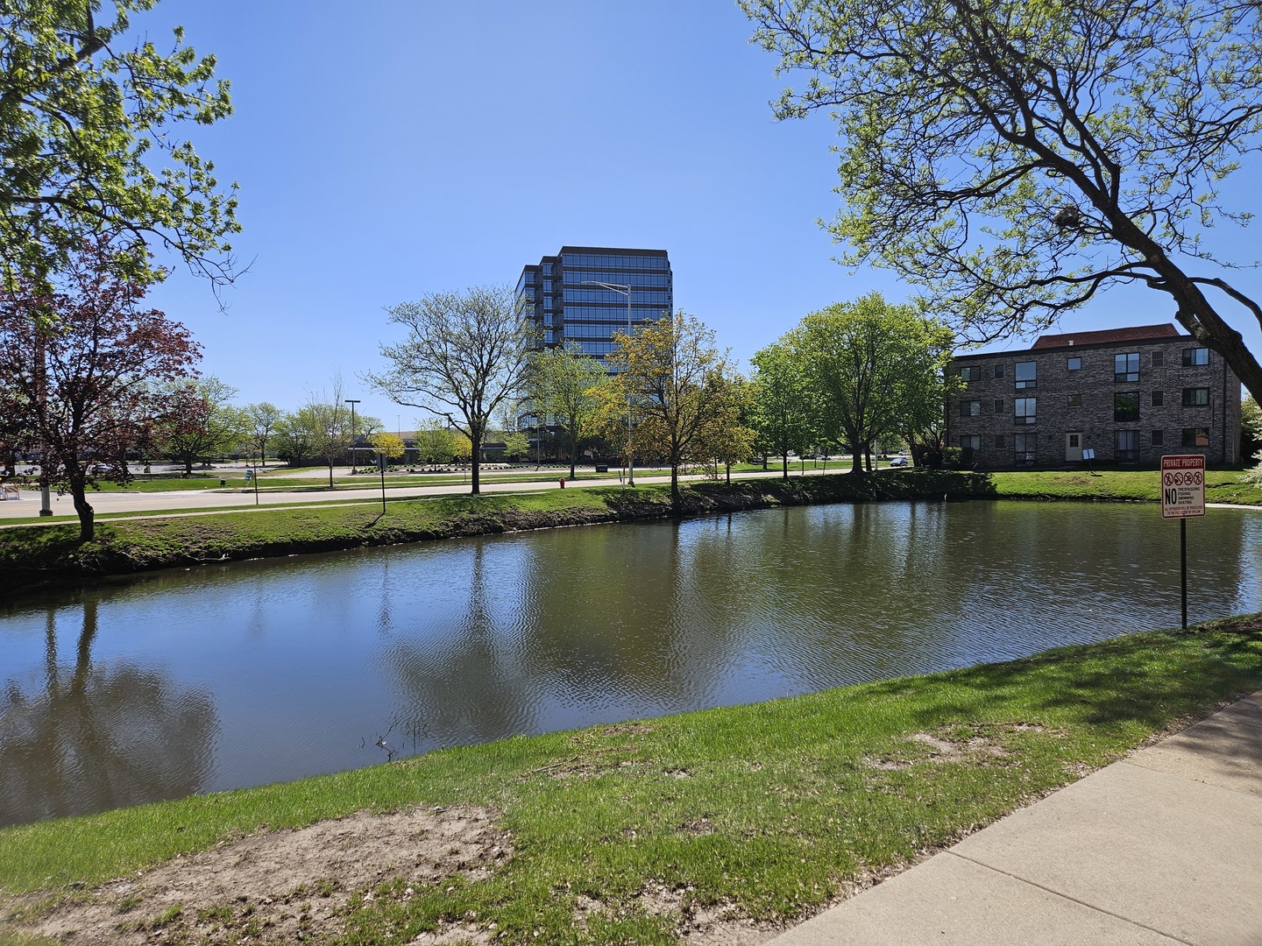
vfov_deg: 58.9
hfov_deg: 73.9
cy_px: 473
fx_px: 839
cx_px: 631
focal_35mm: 23
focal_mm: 5.4
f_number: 1.8
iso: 25
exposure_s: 1/2593
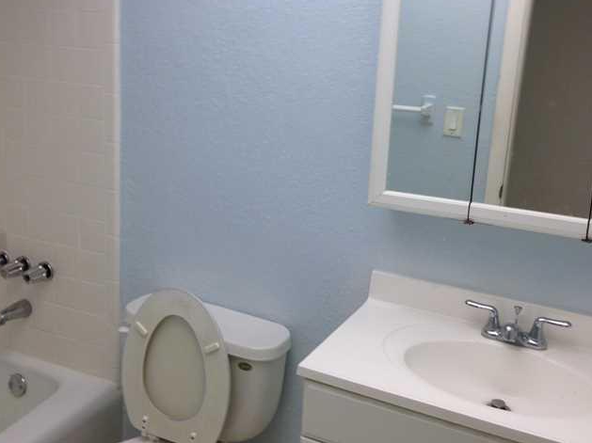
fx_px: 718
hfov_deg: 44.8
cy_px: 184
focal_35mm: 42
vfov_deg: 34.2
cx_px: 293
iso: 50
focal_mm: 4.13
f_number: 2.4
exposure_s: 1/40
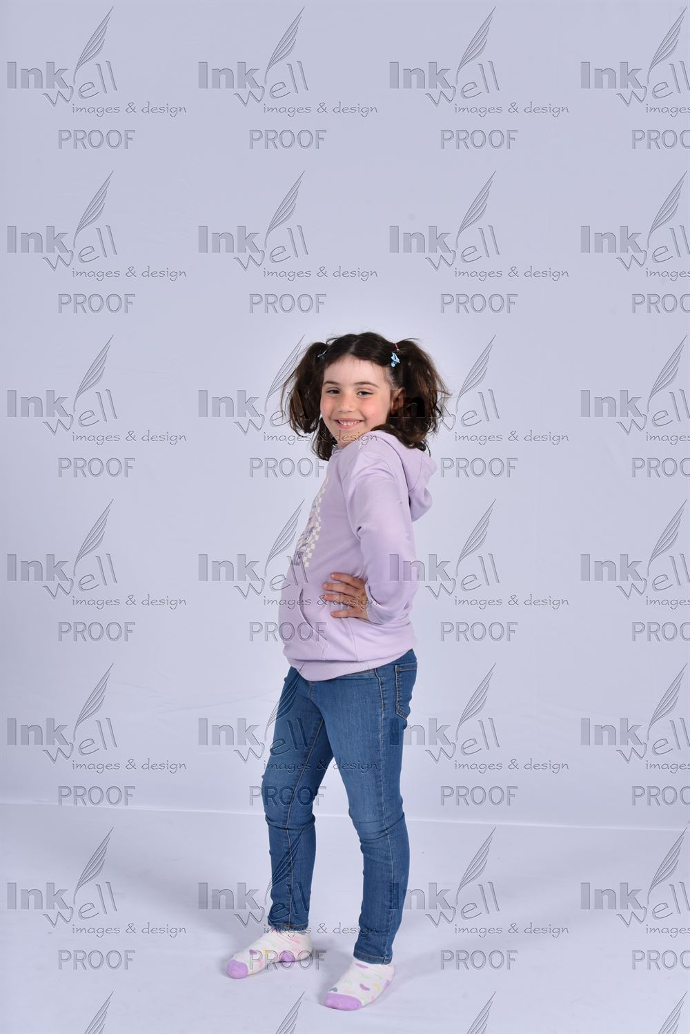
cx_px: 345
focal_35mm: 38
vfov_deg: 50.7
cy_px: 517
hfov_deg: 35.1
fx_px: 1091
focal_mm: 38
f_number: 8
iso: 250
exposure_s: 1/200
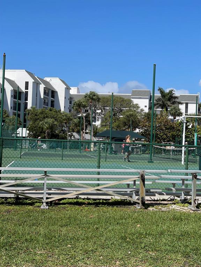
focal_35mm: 64
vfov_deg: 30.3
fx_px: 495
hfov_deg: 22.9
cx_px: 100
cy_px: 134
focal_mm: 7.5
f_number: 2.2
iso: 32
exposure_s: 1/2273
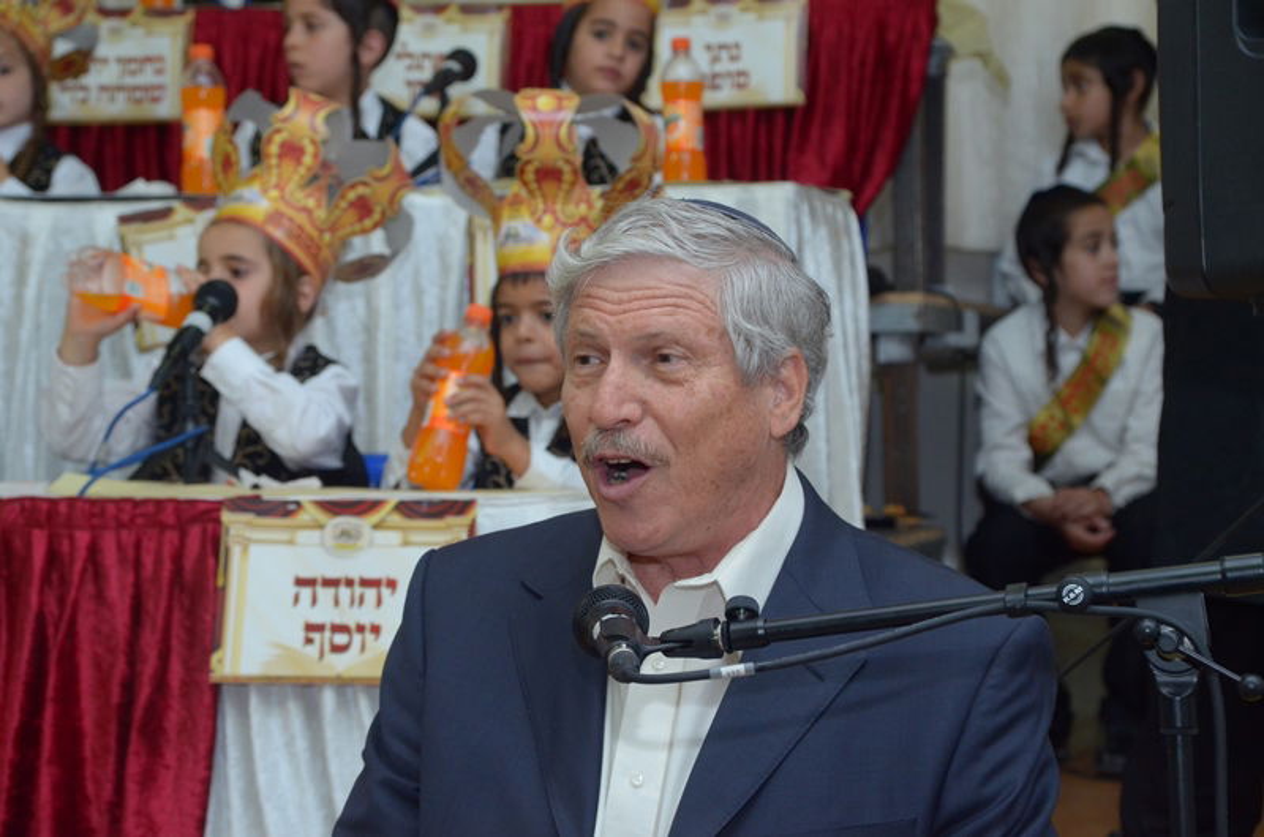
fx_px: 3574
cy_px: 418
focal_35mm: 102
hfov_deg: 20.1
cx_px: 632
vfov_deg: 13.4
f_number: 6.3
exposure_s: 1/125
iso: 1250
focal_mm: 68
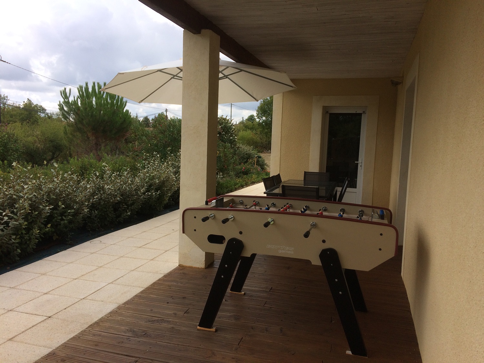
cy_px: 182
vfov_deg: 48.2
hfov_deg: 61.7
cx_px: 242
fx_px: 405
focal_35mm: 29
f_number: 2.2
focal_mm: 4.15
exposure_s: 1/1580
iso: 32
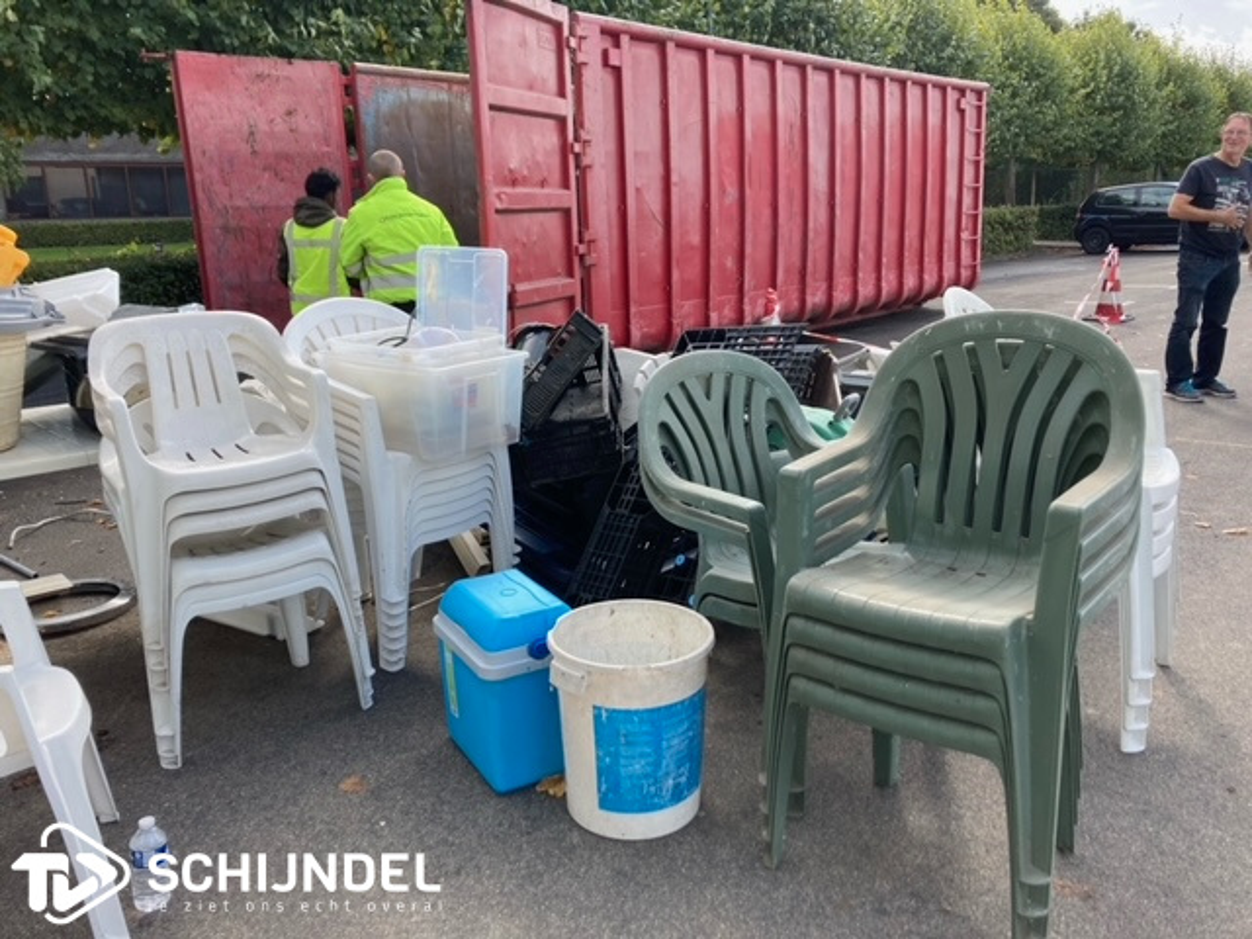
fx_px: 1013
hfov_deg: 63.4
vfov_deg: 49.7
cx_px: 626
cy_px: 470
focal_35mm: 28
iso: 20
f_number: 1.8
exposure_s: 1/414
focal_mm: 3.99
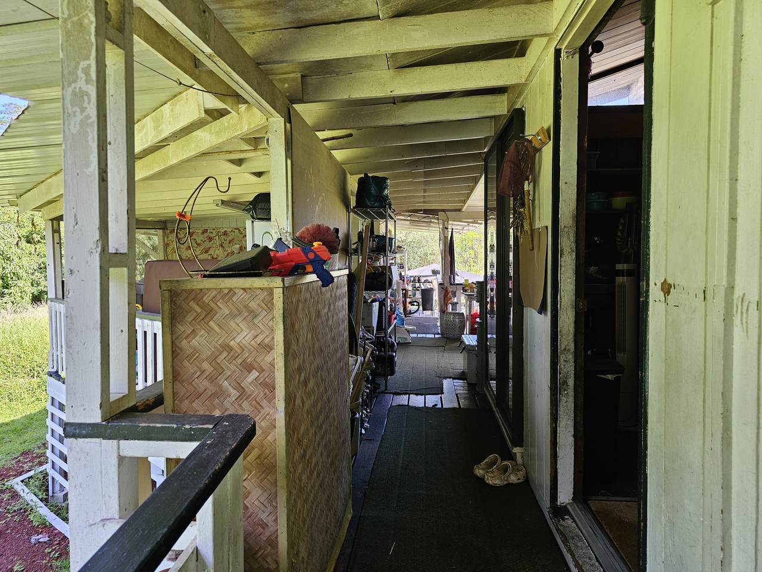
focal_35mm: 23
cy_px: 286
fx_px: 506
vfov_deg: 58.9
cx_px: 381
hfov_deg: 73.9
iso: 64
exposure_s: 1/120
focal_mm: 6.3
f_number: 1.7
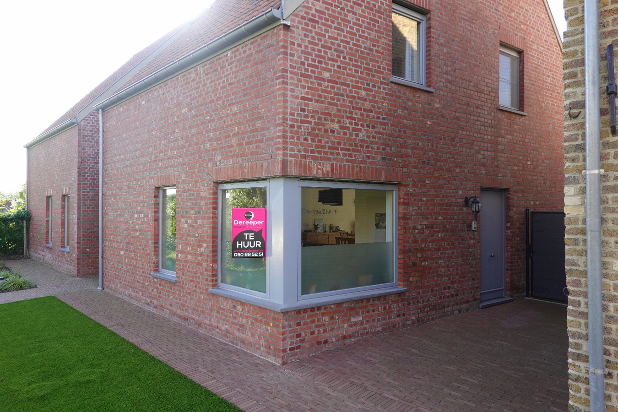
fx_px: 412
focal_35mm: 24
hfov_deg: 73.7
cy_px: 206
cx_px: 309
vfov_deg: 53.1
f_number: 2.8
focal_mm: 9
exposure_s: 1/200
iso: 125
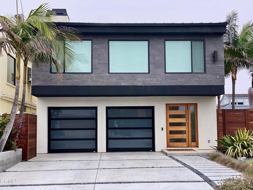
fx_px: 380
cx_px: 126
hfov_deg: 36.8
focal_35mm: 52
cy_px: 95
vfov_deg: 28.0
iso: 20
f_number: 2
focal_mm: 6
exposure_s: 1/182
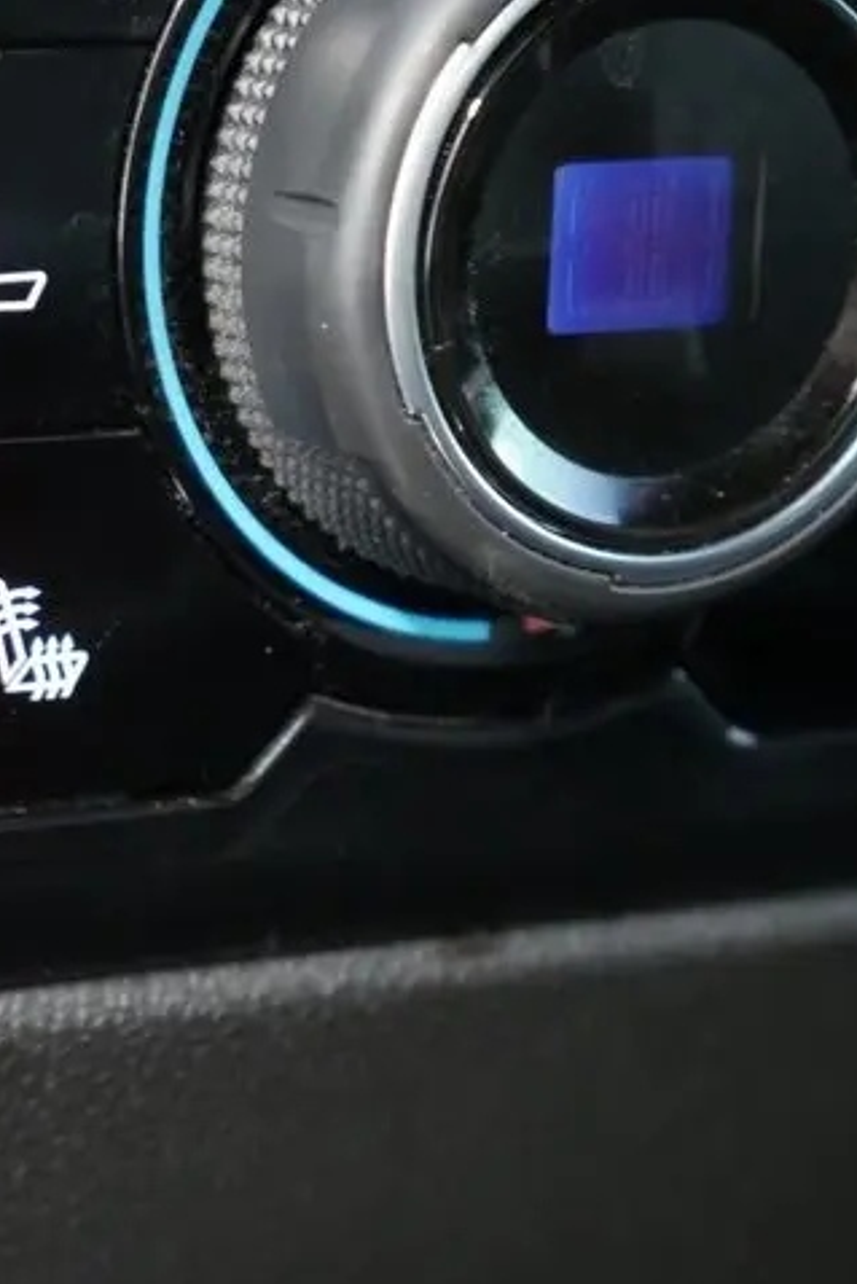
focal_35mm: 117
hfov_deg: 11.6
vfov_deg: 17.5
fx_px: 4175
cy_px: 641
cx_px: 38
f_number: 5.6
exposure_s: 1/8
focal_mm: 42
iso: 3200
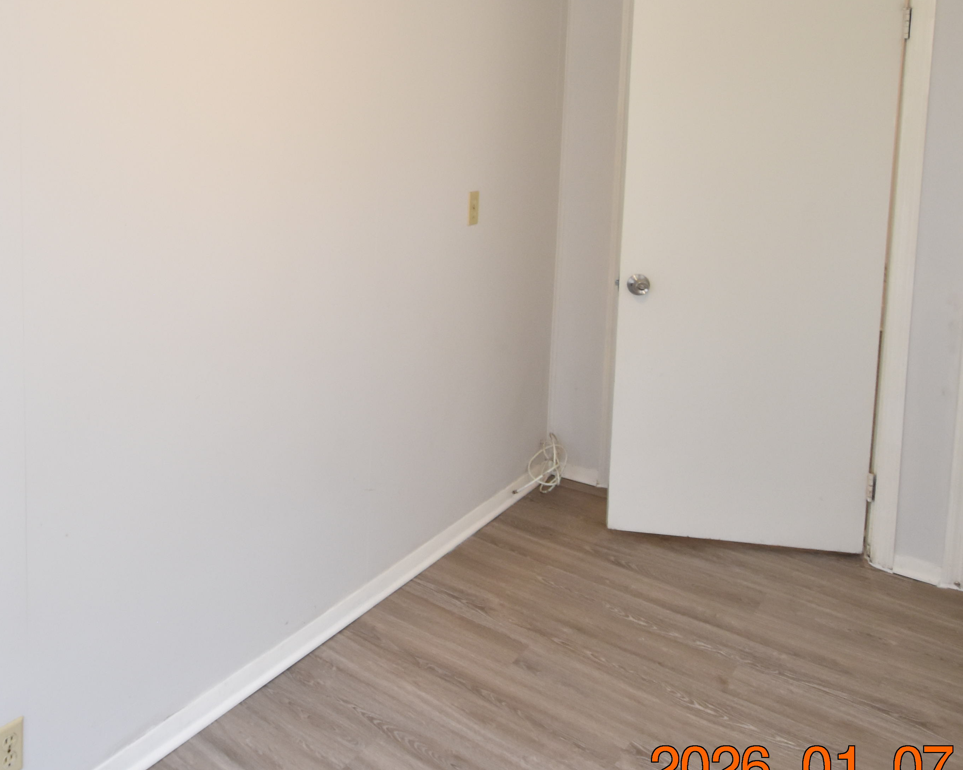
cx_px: 260
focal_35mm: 31
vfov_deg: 45.1
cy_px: 168
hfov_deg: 54.9
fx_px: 884
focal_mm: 10
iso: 800
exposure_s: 1/90
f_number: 3.5
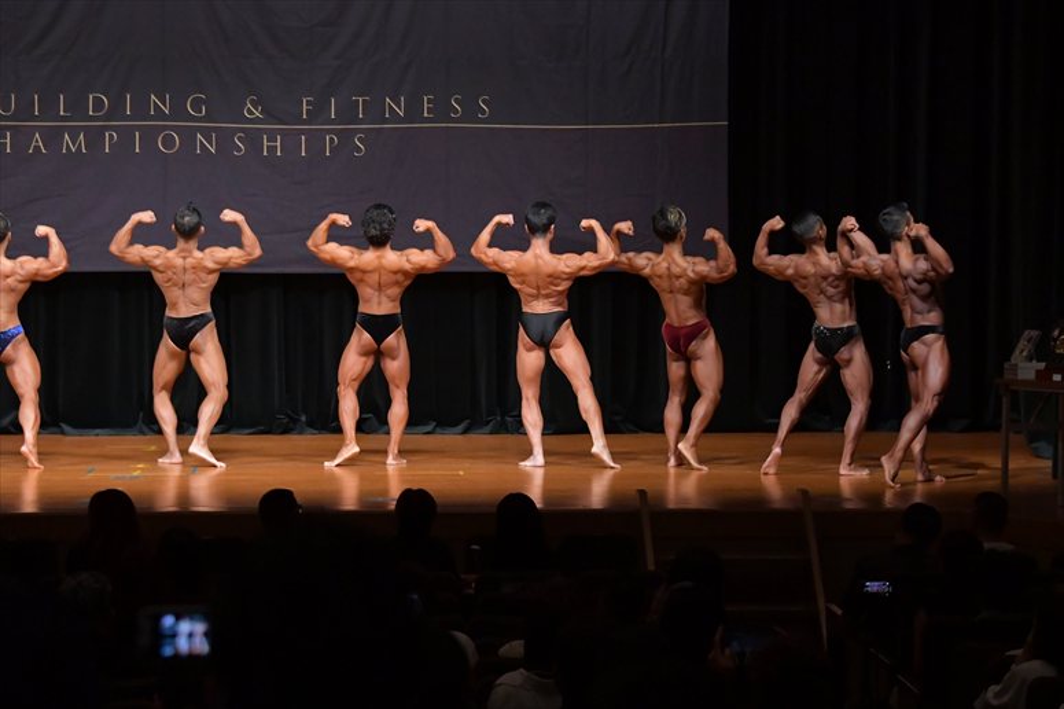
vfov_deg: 10.8
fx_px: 3752
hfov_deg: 16.1
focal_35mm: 127
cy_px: 354
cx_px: 532
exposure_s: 1/400
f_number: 5.6
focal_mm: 85
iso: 5000
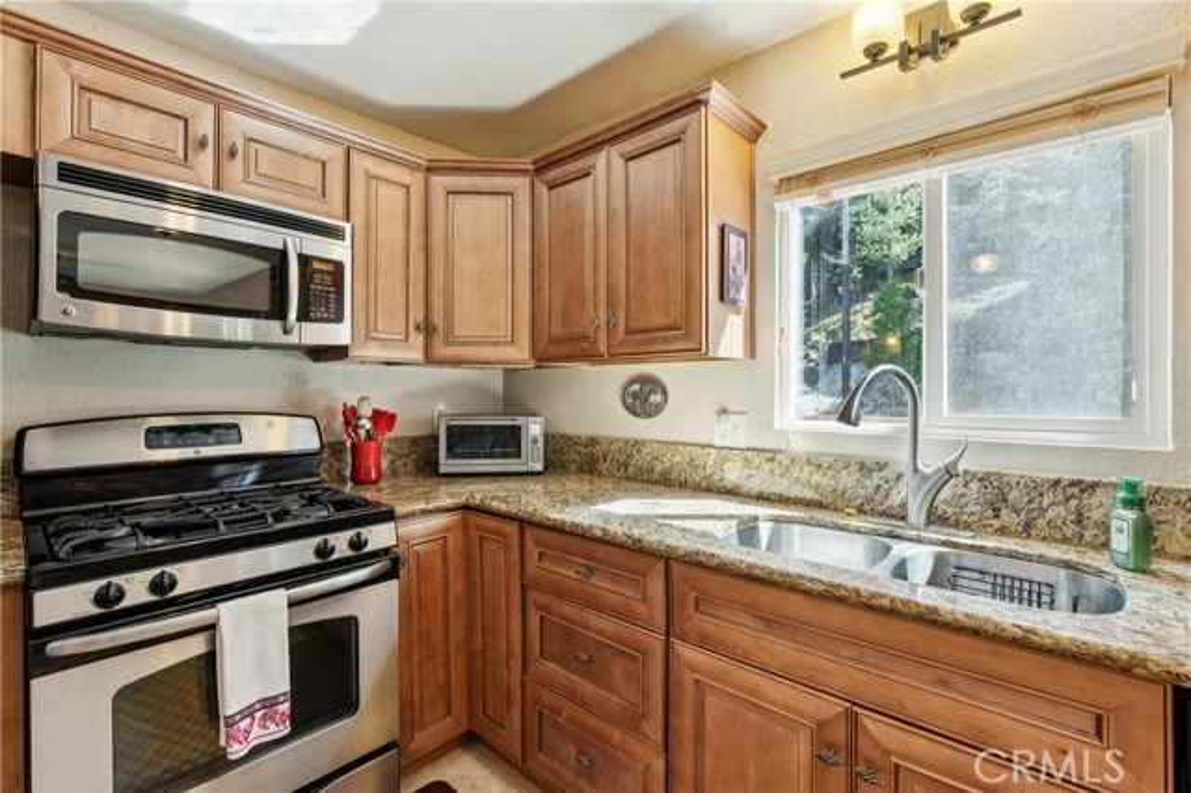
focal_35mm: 16
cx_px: 596
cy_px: 396
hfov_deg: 96.1
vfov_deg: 73.0
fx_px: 536
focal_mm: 16.2
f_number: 13
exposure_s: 1/2.5
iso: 100
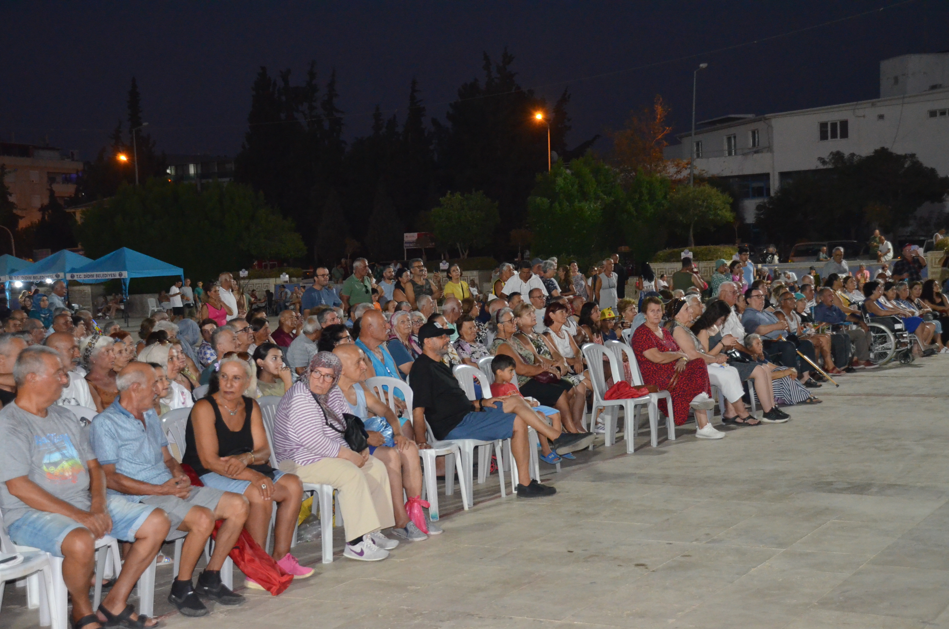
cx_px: 474
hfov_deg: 41.2
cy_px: 314
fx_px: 1263
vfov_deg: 28.0
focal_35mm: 48
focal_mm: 32
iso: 3200
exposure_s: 1/60
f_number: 4.2
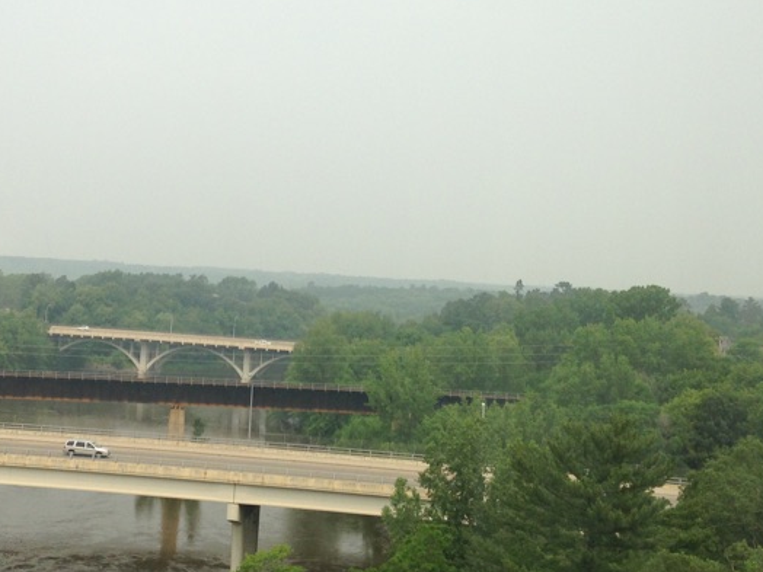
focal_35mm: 63
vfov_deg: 23.3
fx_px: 1389
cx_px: 229
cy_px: 239
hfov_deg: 30.4
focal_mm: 4.12
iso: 50
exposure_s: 1/1004
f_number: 2.4
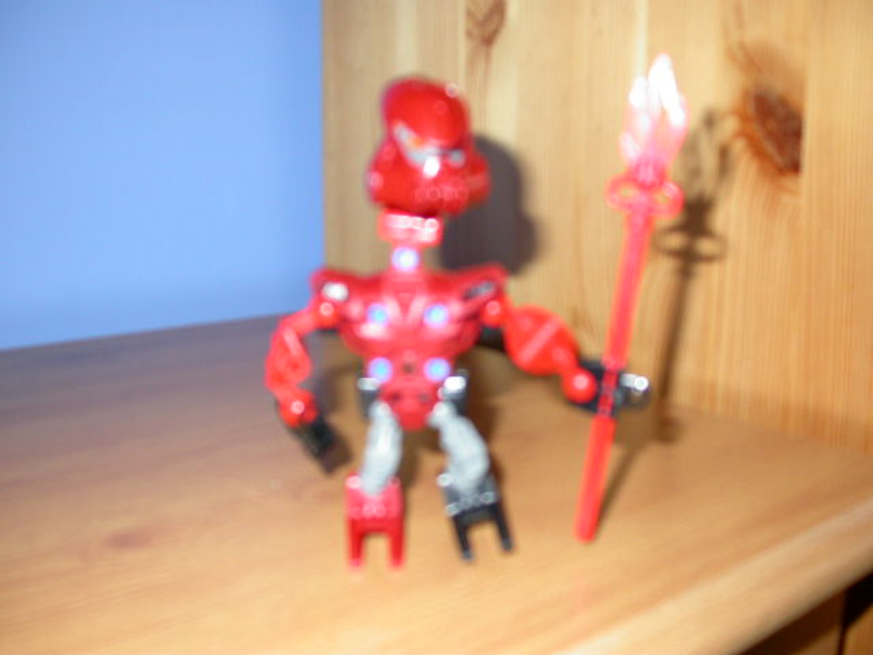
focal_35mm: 38
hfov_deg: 49.0
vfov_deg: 37.7
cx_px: 436
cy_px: 328
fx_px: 958
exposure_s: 1/60
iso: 100
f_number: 2.6
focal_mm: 7.85
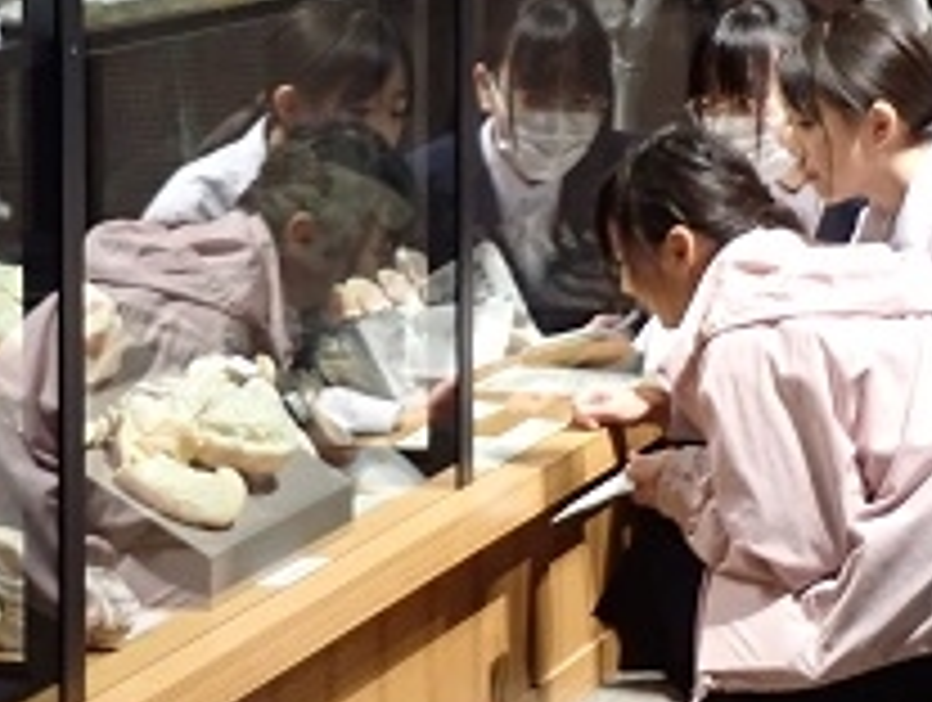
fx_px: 4477
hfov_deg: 11.9
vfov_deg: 9.0
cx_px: 482
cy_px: 182
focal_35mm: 166
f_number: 4.3
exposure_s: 1/40
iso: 800
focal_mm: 14.62
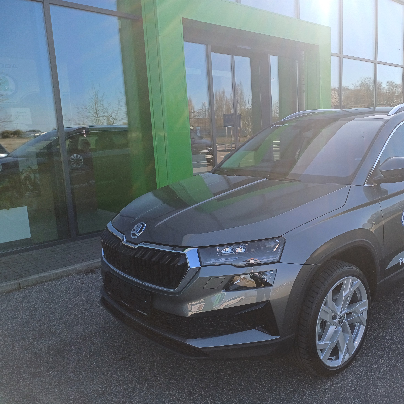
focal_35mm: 30
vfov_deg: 54.0
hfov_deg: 53.0
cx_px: 270
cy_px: 205
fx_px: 396
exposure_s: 1/443
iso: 50
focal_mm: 4.65
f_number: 1.8
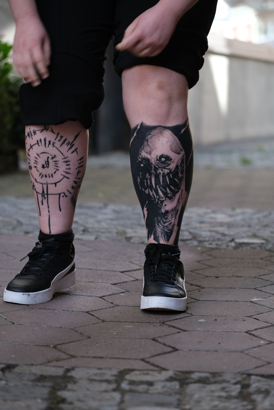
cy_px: 205
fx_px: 1370
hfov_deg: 11.4
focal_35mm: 120
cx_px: 137
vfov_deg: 17.1
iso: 160
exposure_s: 1/125
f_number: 3.6
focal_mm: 80
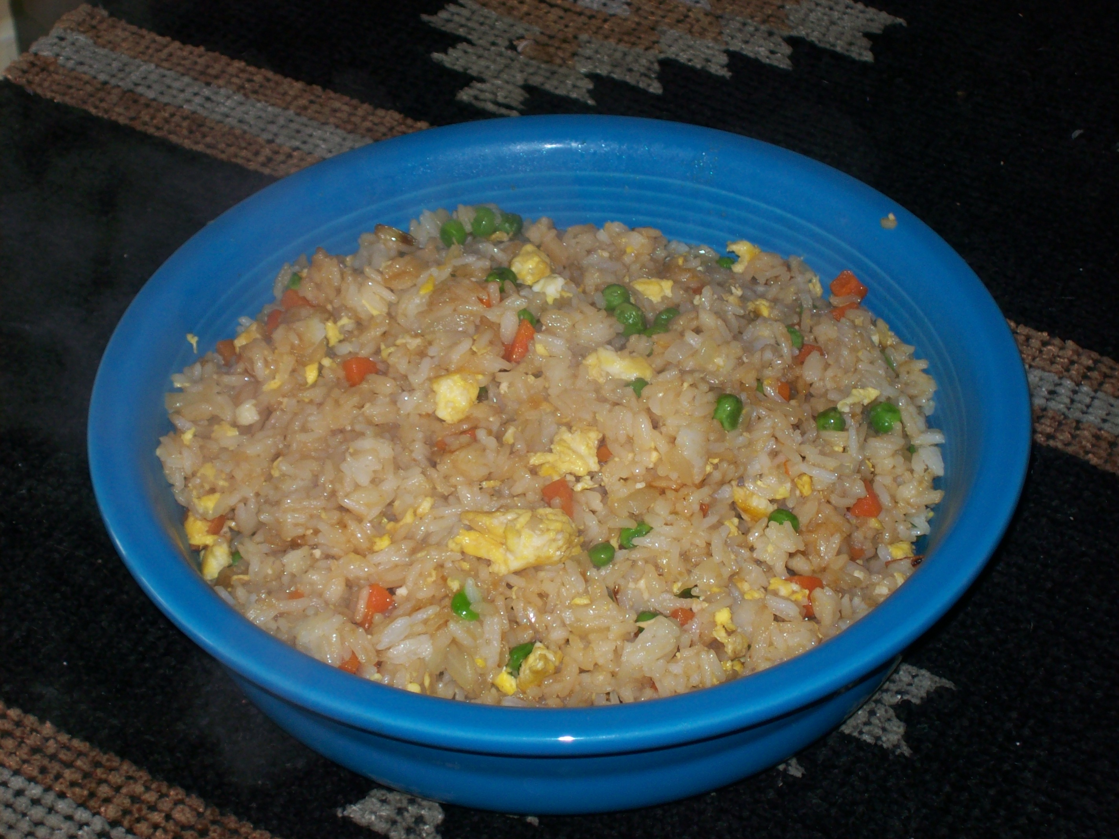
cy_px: 420
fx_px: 2811
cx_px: 560
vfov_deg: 17.0
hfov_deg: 22.5
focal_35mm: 87
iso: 80
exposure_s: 1/112
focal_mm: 14.3
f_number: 4.3
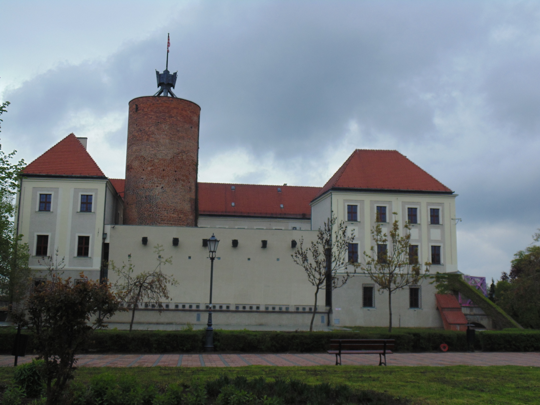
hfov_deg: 45.8
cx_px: 270
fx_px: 640
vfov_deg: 35.1
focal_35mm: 41
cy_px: 202
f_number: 3.6
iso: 80
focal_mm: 7.4
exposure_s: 1/400
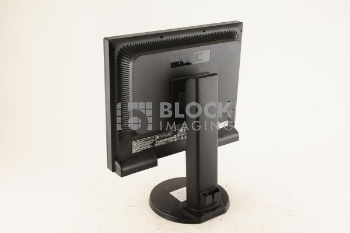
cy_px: 116
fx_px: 486
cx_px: 175
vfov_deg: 26.9
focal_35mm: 50
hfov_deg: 39.6
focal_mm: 50
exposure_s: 1/125
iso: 1600
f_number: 11
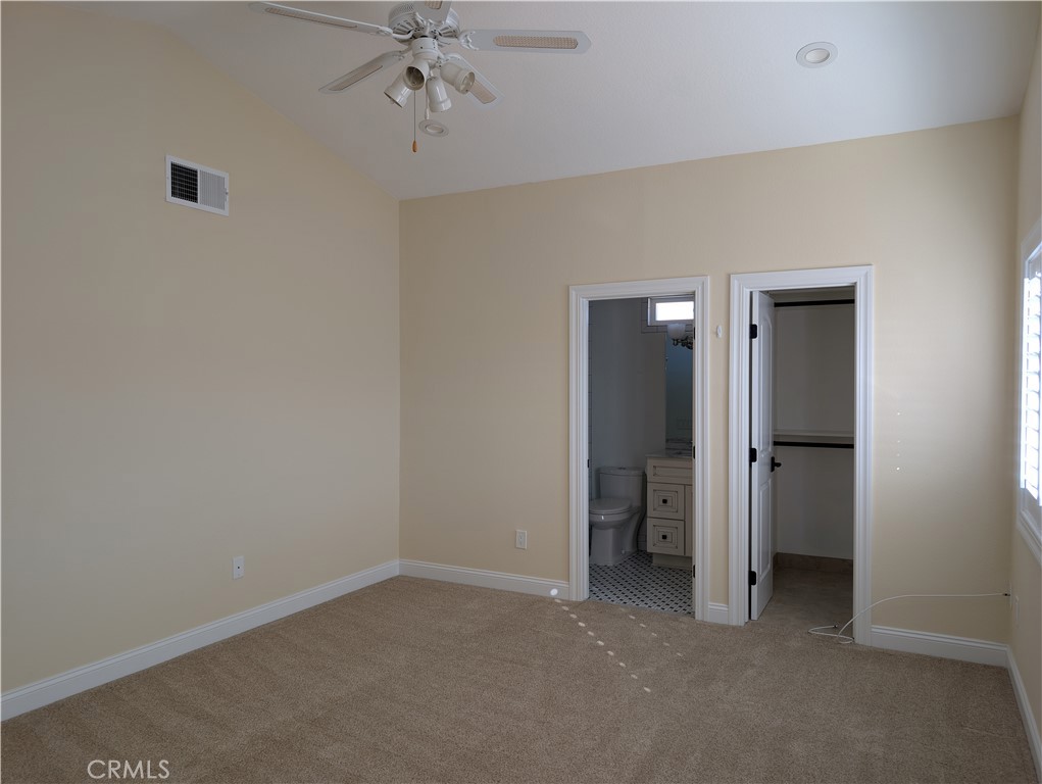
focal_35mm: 24
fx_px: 723
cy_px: 392
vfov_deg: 56.9
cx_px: 521
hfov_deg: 71.5
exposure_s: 1/45
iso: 19
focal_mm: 6.9
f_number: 1.68
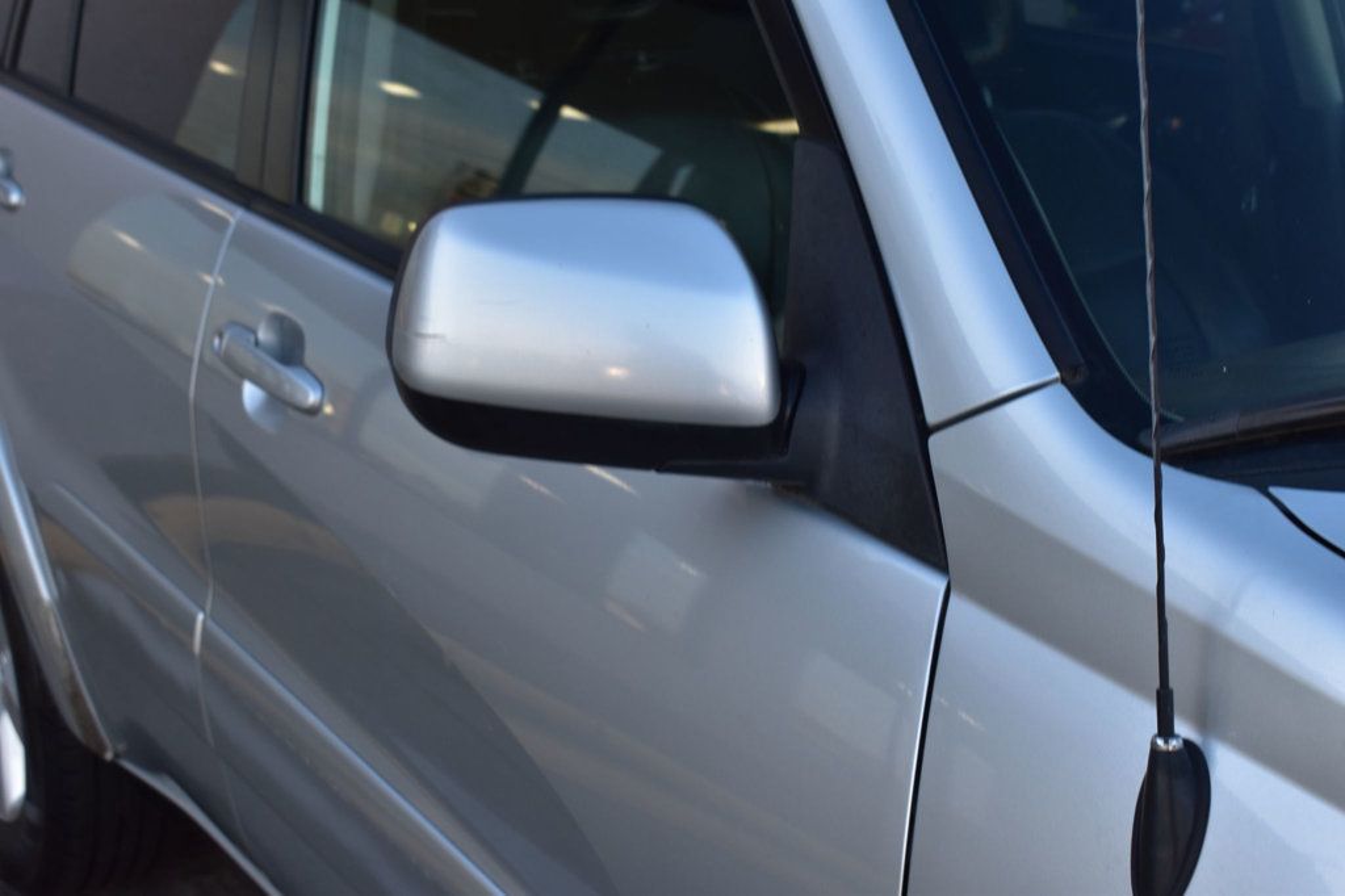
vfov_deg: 25.7
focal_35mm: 52
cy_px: 448
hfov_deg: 37.9
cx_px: 672
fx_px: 1961
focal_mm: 35
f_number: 9
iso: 400
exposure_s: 1/125
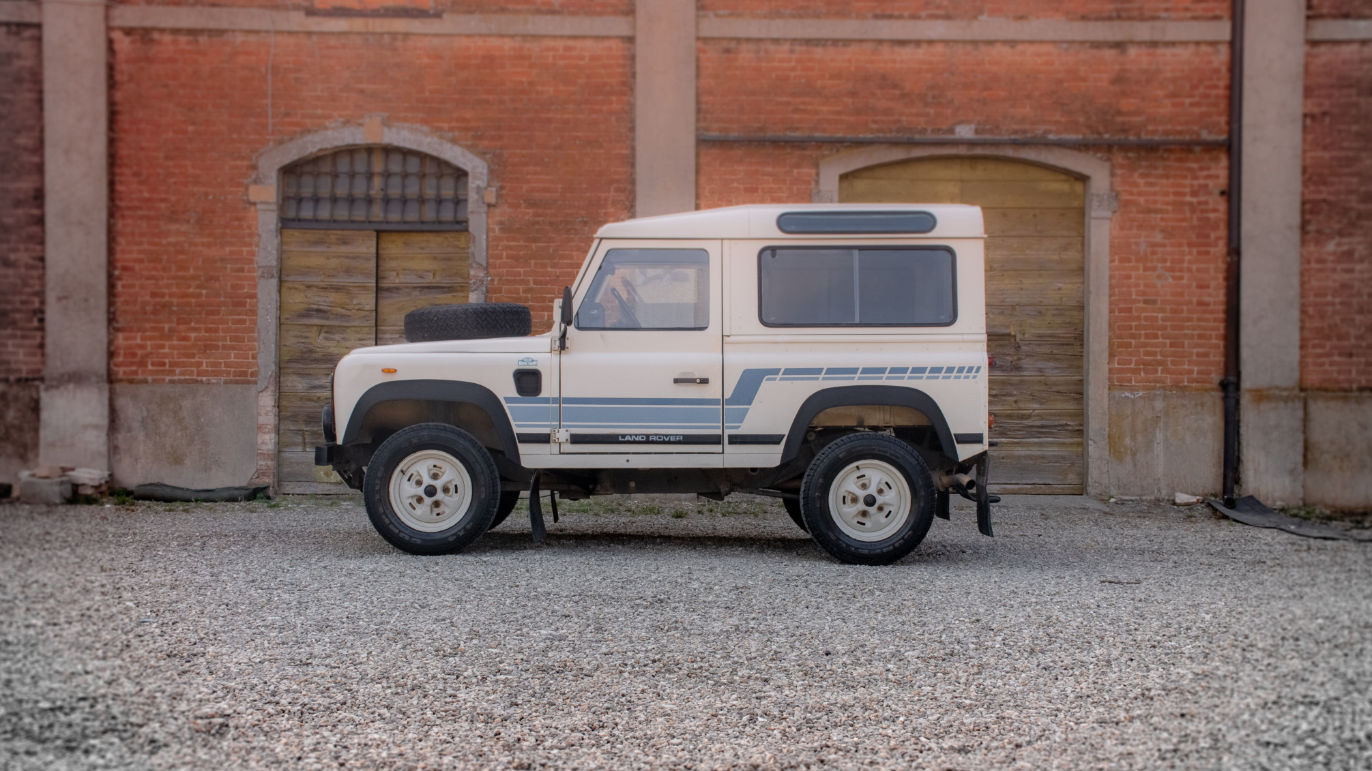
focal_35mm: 48
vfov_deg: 24.9
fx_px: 1746
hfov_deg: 42.9
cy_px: 407
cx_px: 685
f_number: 8
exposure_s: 1/500
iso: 500
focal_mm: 30
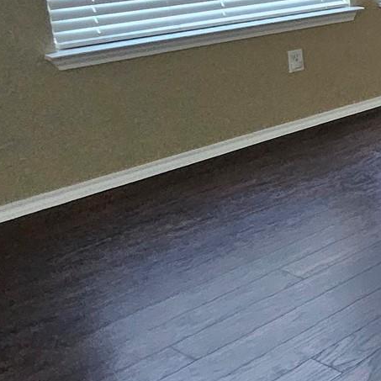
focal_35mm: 52
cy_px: 24
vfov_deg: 31.0
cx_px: 786
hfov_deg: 18.5
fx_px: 648
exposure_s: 1/30
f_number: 2.2
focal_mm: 1.74
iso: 640
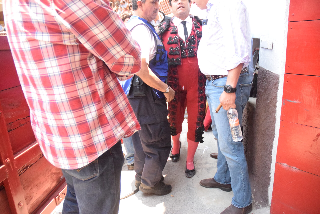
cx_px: 160
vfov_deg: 48.0
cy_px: 107
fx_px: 240
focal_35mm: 27
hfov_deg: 67.3
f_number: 3.5
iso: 6400
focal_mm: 18
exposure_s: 1/4000
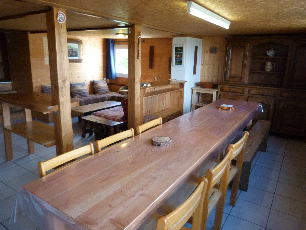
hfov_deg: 69.4
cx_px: 153
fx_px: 221
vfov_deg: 54.9
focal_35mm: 25
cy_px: 115
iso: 320
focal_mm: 4.5
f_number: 2.8
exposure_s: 1/60
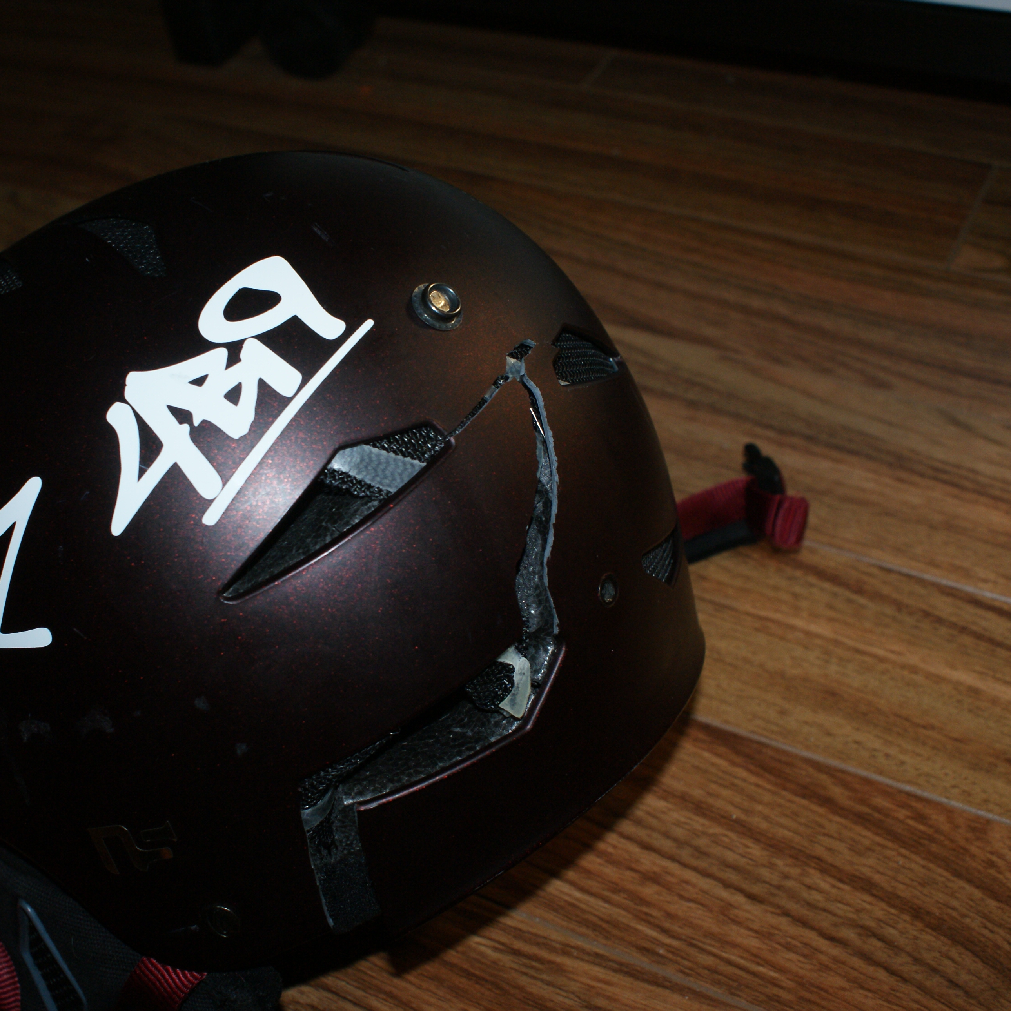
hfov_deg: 36.7
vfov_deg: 36.8
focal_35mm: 46
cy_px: 505
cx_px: 419
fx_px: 1520
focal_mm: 24
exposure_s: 1/60
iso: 400
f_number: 5.6
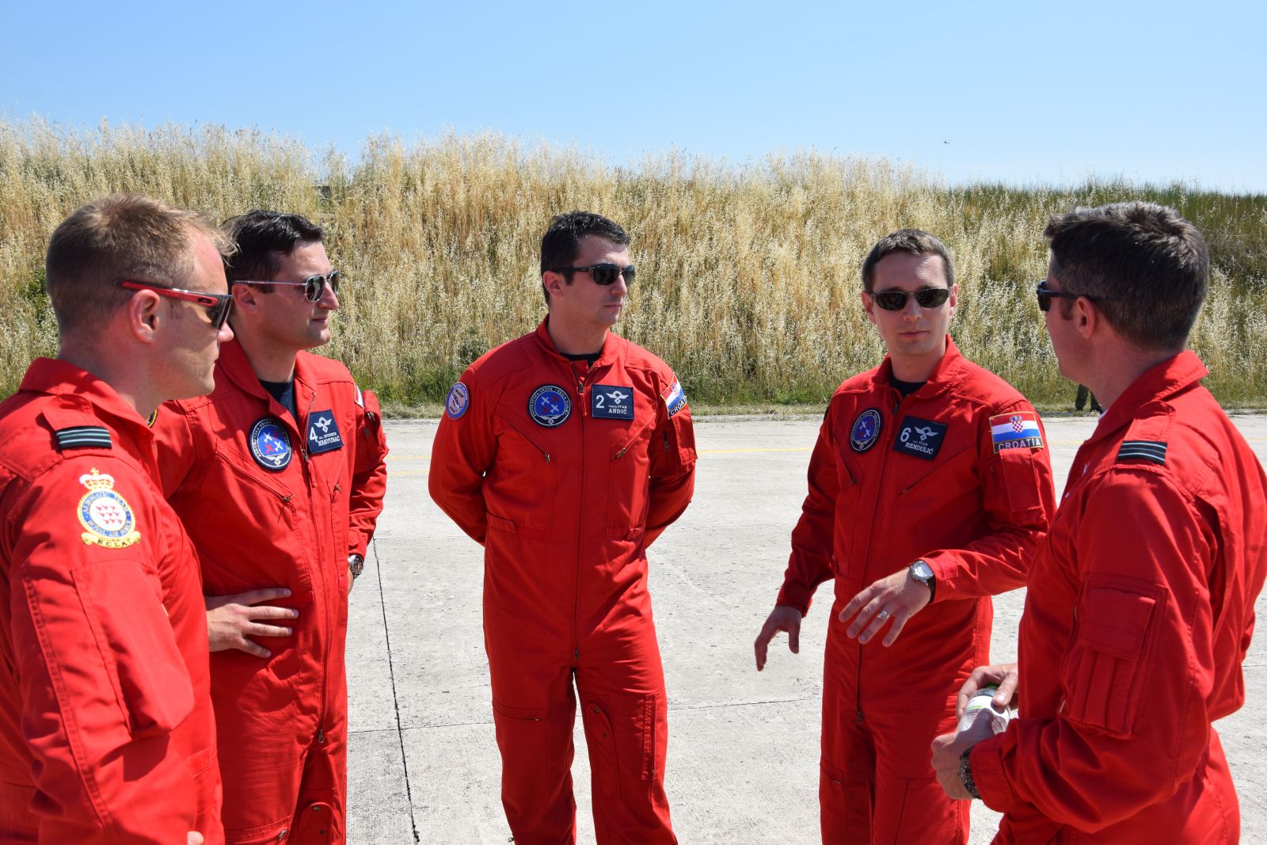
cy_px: 422
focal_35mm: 33
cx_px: 634
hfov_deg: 57.2
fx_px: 1161
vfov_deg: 40.0
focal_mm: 22
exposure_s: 1/320
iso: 200
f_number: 9
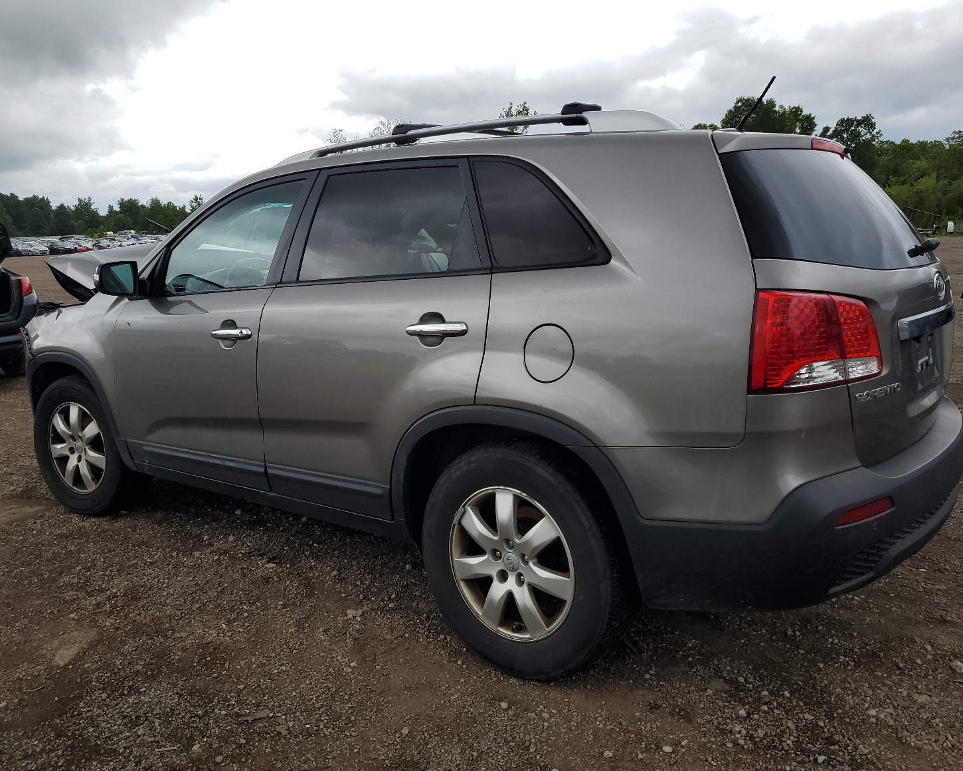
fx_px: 798
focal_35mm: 28
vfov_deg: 51.5
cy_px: 384
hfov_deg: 62.2
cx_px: 500
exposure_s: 1/2500
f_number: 1.5
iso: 50
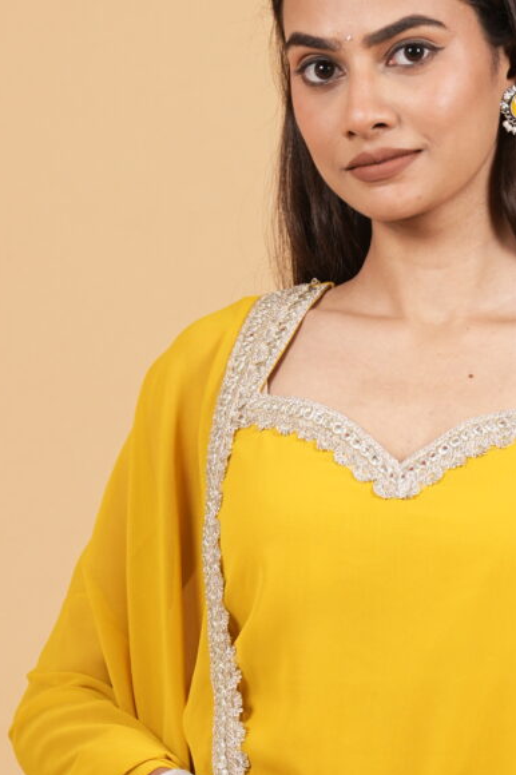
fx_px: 7985
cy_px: 994
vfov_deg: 5.5
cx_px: 335
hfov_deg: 3.7
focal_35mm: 371
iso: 160
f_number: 6.3
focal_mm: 84
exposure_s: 1/125
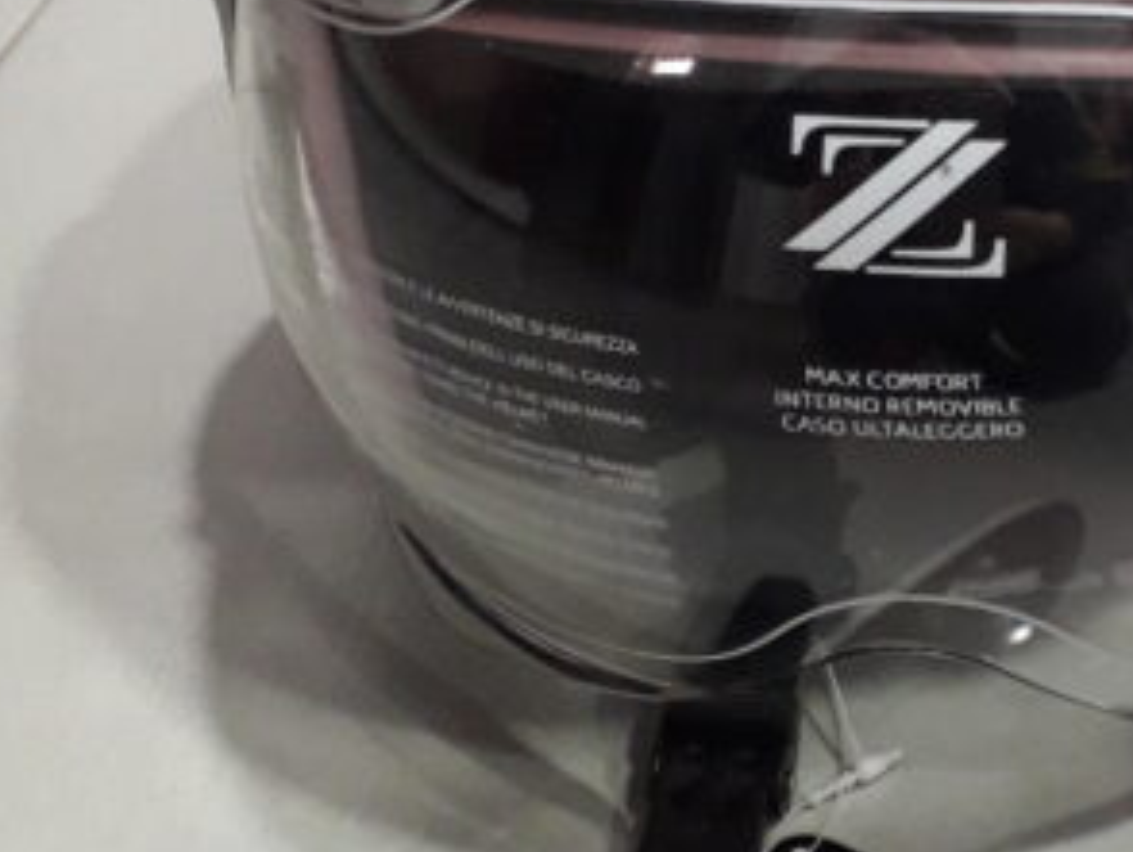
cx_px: 948
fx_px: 1540
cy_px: 218
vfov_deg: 30.4
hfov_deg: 38.5
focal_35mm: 47
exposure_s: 1/25
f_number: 1.9
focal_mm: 3.6
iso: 400
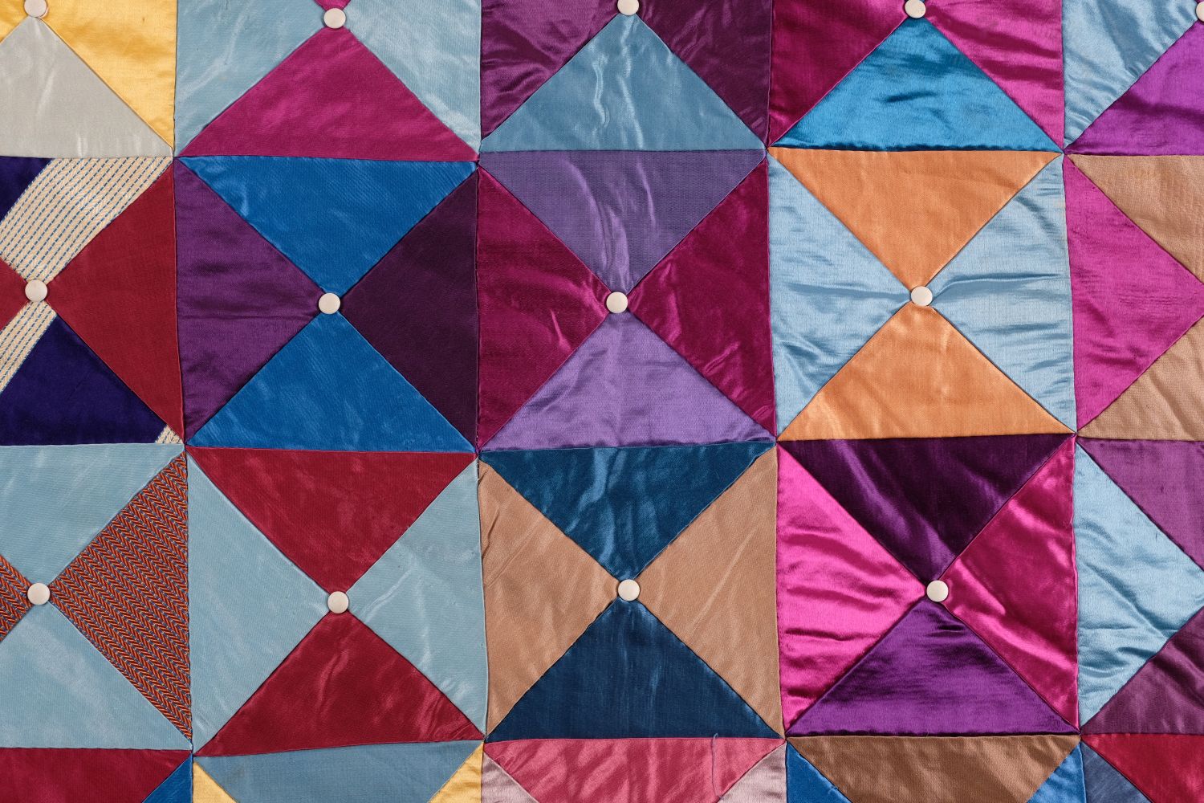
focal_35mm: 83
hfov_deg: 24.5
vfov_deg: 16.5
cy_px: 402
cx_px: 602
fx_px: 2776
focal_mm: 55
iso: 200
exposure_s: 1/125
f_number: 8
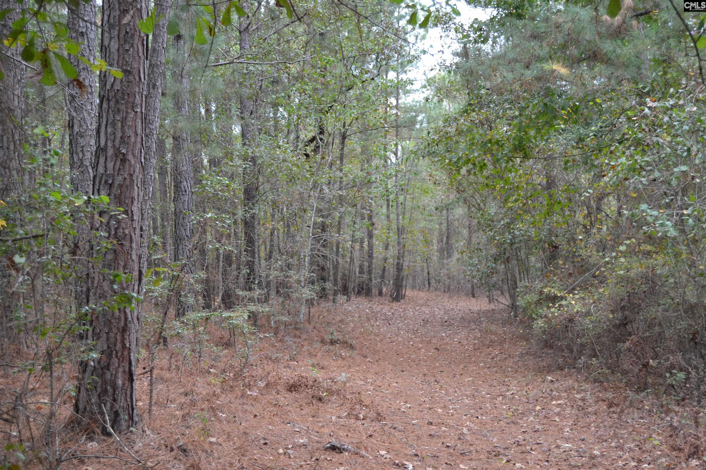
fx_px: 912
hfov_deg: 42.3
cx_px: 353
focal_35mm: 46
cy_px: 235
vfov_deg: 28.9
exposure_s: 1/100
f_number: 5
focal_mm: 31
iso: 400
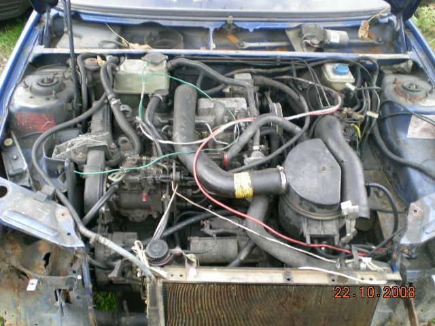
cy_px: 163
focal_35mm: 38
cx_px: 218
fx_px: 478
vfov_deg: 37.7
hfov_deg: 49.0
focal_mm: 6.3
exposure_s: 1/47
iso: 200
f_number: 3.1
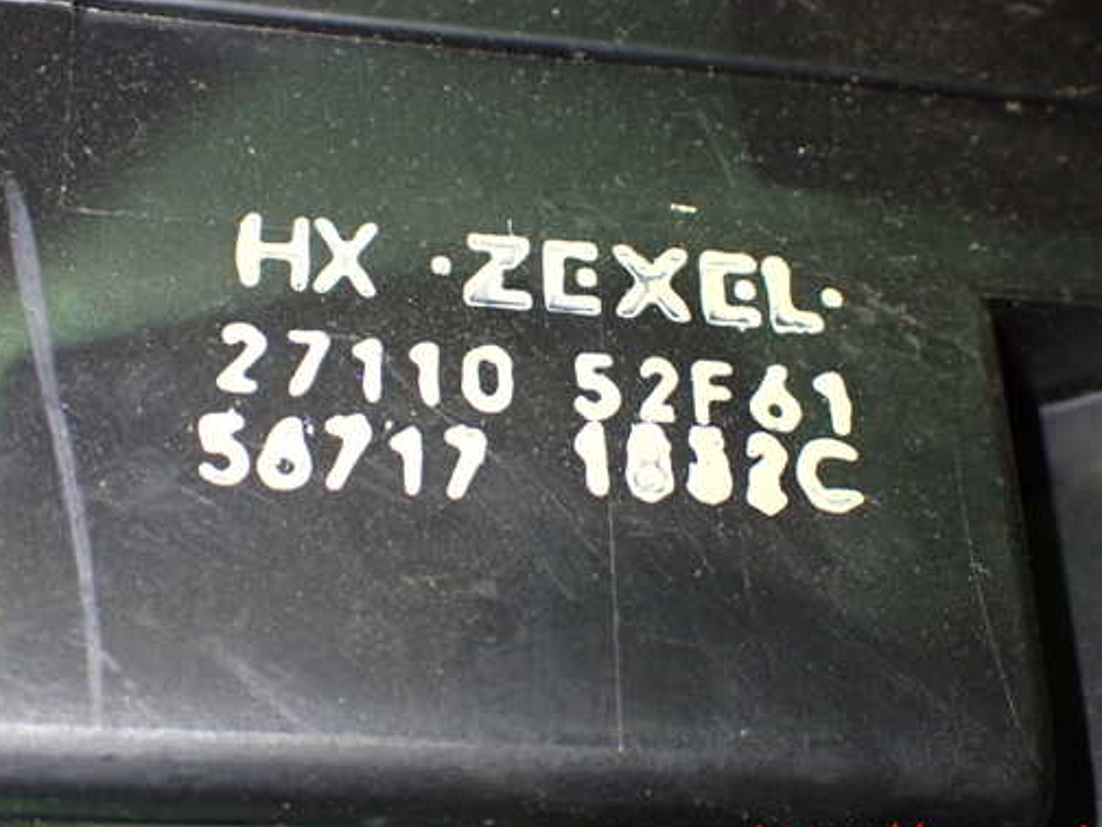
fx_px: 1783
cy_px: 383
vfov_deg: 26.1
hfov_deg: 34.3
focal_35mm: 56
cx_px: 593
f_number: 3.1
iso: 800
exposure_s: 1/60
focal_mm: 8.4
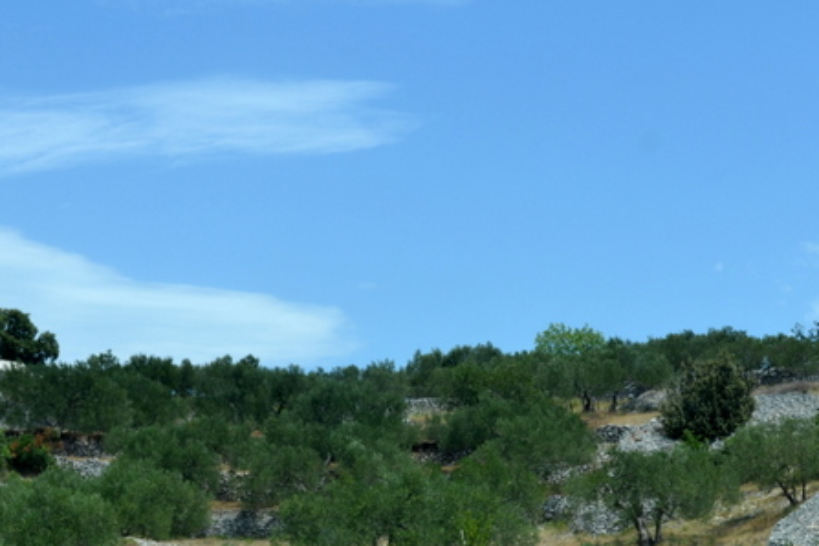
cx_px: 486
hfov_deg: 23.6
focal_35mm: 86
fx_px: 1956
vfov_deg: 15.8
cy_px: 432
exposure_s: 1/200
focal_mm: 32
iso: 100
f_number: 7.1
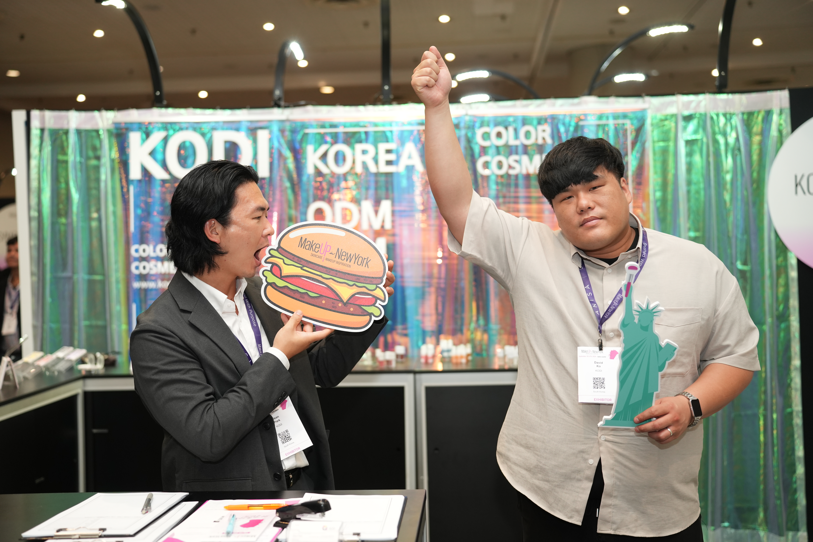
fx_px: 903
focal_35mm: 40
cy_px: 271
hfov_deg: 48.5
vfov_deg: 33.4
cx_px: 406
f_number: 2.2
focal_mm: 40
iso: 1000
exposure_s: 1/250
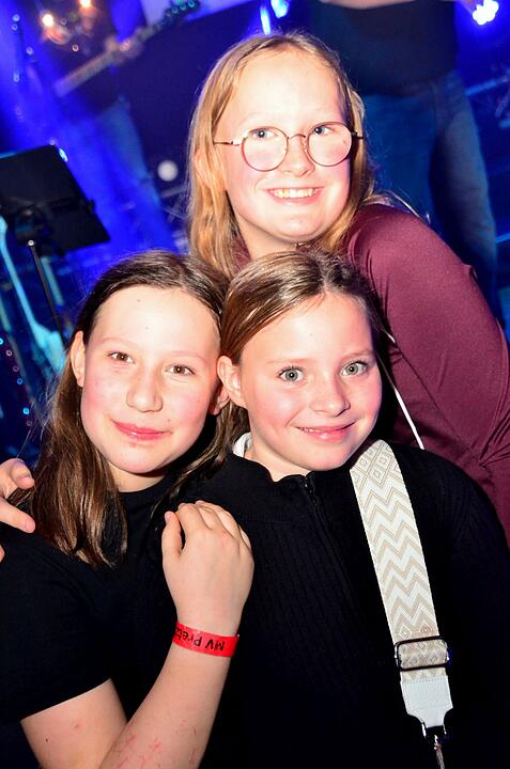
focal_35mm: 57
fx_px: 1216
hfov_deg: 23.7
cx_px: 255
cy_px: 384
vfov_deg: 35.1
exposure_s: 1/50
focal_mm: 38
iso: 3200
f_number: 5.6
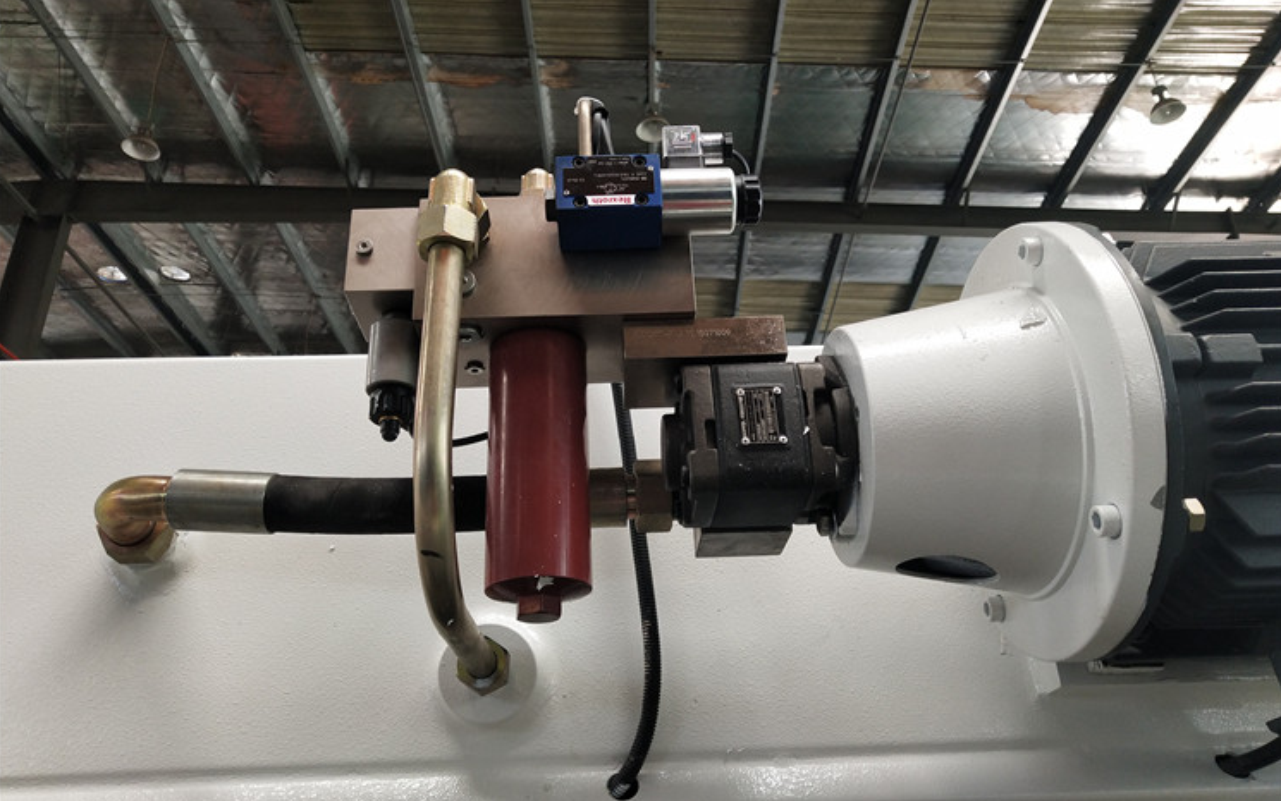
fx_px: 1117
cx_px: 641
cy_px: 385
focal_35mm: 32
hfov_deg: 59.6
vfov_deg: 39.4
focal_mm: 3.95
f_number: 1.8
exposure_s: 1/100
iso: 127
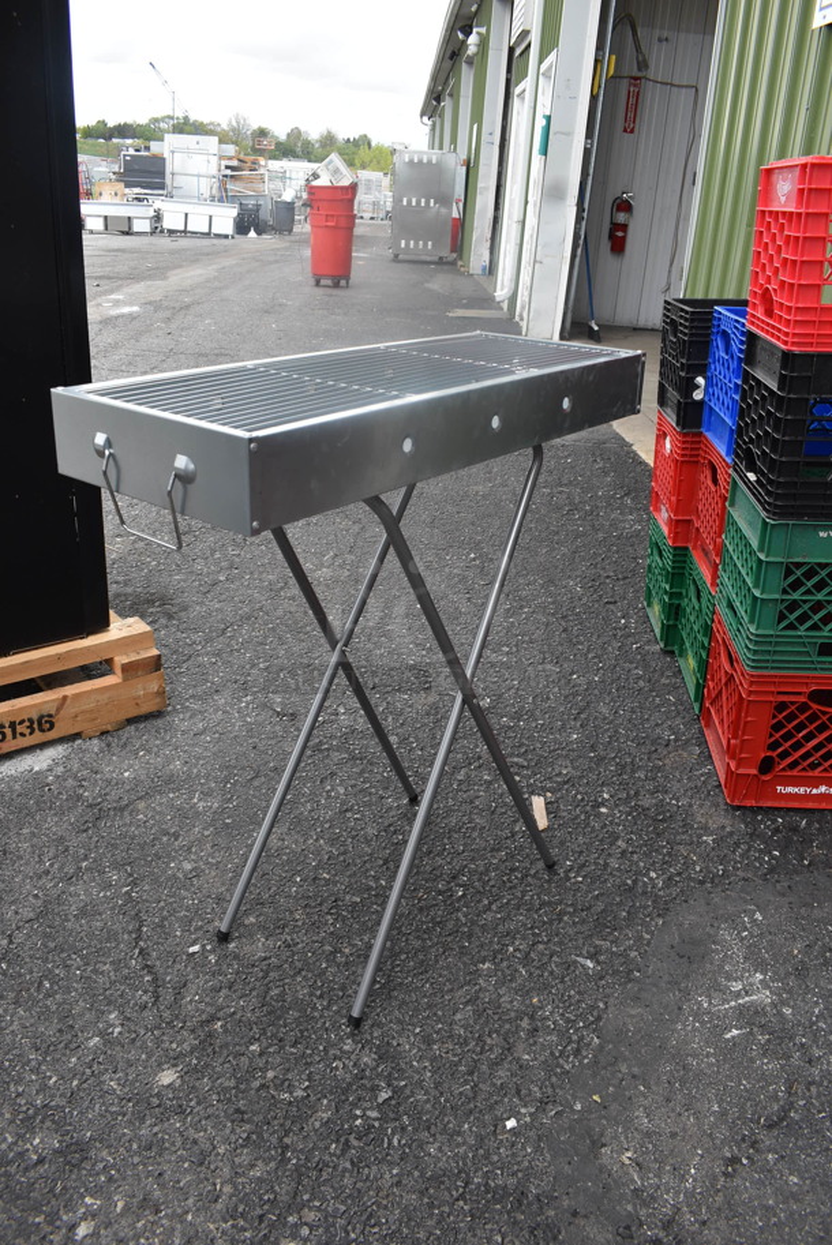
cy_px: 622
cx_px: 416
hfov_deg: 48.0
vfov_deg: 67.3
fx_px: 935
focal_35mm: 27
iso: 200
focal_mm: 18
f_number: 6.3
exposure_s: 1/250
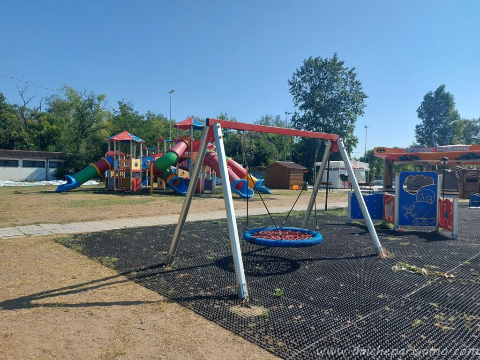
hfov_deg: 71.6
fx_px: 333
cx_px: 240
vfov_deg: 56.8
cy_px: 180
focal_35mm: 24
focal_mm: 5.23
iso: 32
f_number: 1.8
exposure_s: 1/1123
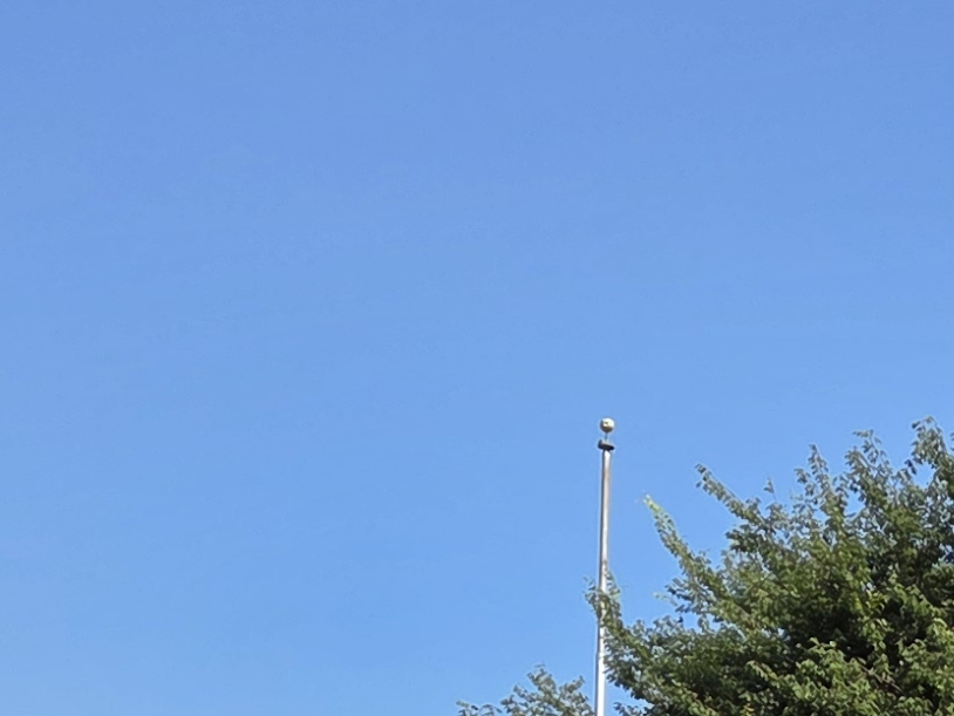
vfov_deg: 12.1
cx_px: 1226
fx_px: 3115
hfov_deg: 16.5
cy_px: 1287
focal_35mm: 113
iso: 80
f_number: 1.8
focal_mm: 5.4
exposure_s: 1/3550
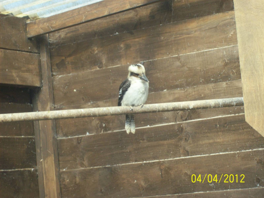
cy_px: 99
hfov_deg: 18.2
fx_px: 824
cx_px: 132
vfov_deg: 13.7
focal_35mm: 108
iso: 117
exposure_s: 1/128
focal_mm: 18
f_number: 4.8
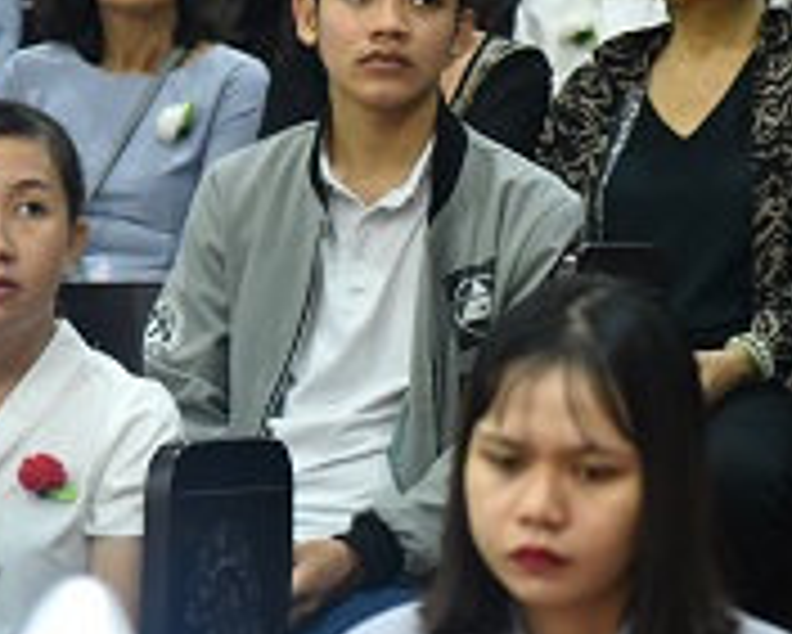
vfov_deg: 5.2
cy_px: 205
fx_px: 6989
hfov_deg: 6.5
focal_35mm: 298
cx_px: 338
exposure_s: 1/80
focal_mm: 112
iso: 2500
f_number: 4.5
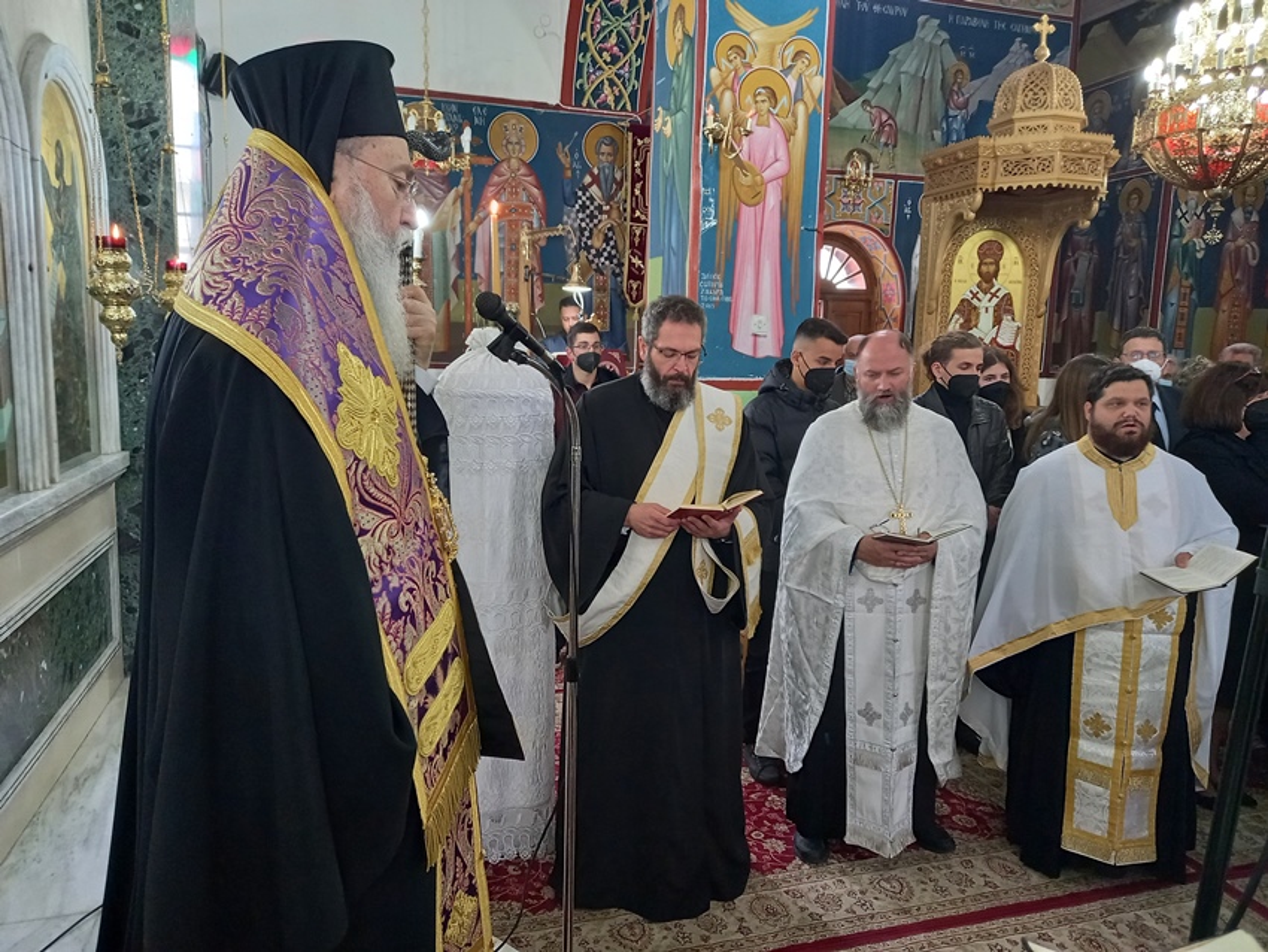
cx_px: 634
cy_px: 476
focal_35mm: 25
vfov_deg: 54.9
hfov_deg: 69.4
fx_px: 916
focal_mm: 4.6
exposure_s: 1/25
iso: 320
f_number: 2
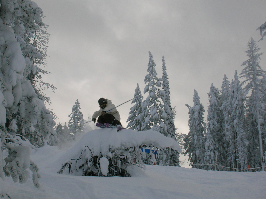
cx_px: 133
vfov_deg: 21.0
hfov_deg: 27.8
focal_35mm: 70
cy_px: 100
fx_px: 537
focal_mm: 11.7
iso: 50
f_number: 6.6
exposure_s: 1/241
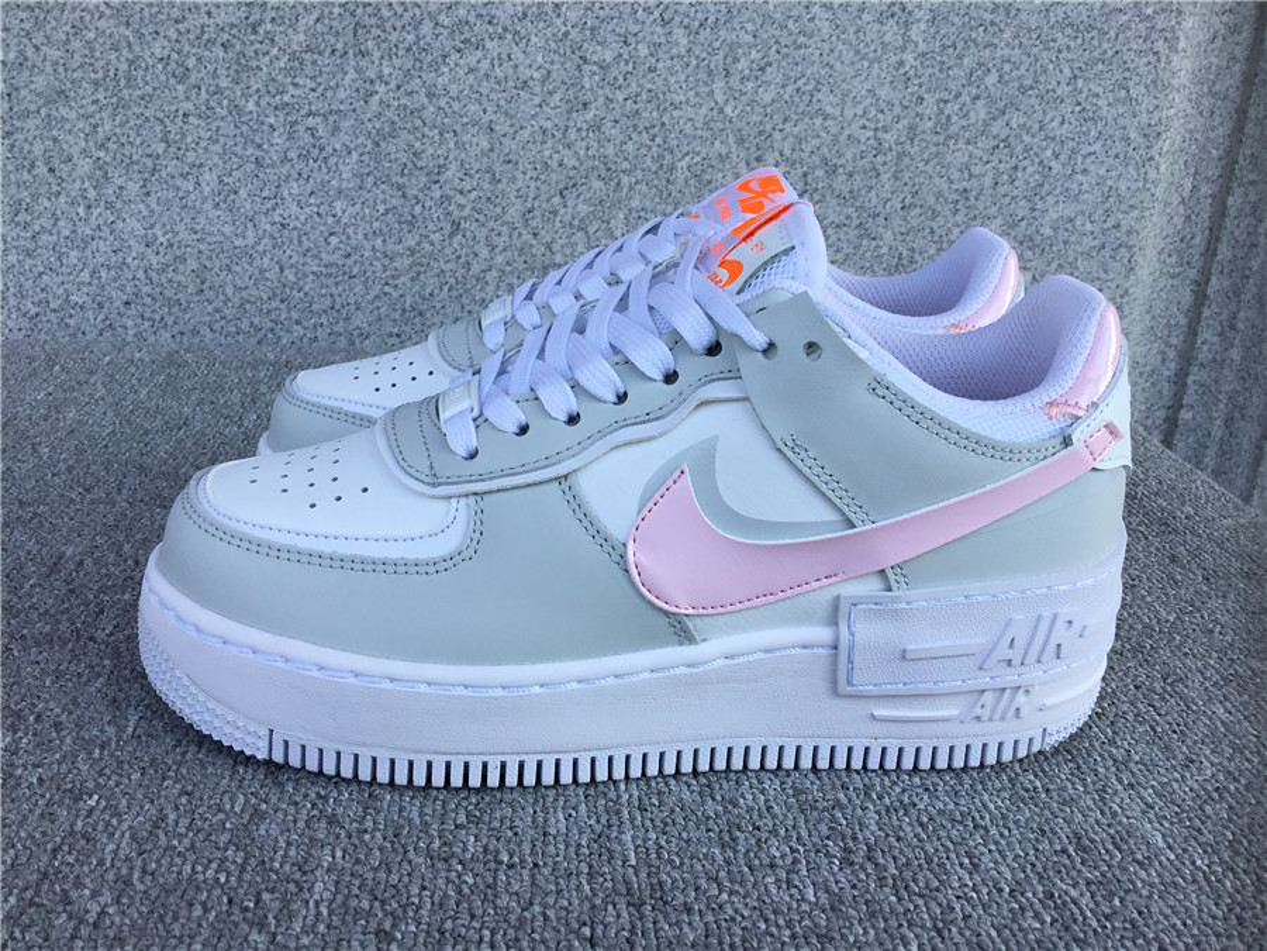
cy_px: 476
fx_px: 1135
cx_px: 634
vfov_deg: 45.4
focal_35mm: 31
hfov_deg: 58.4
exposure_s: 1/379
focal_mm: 3.3
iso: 25
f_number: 2.4
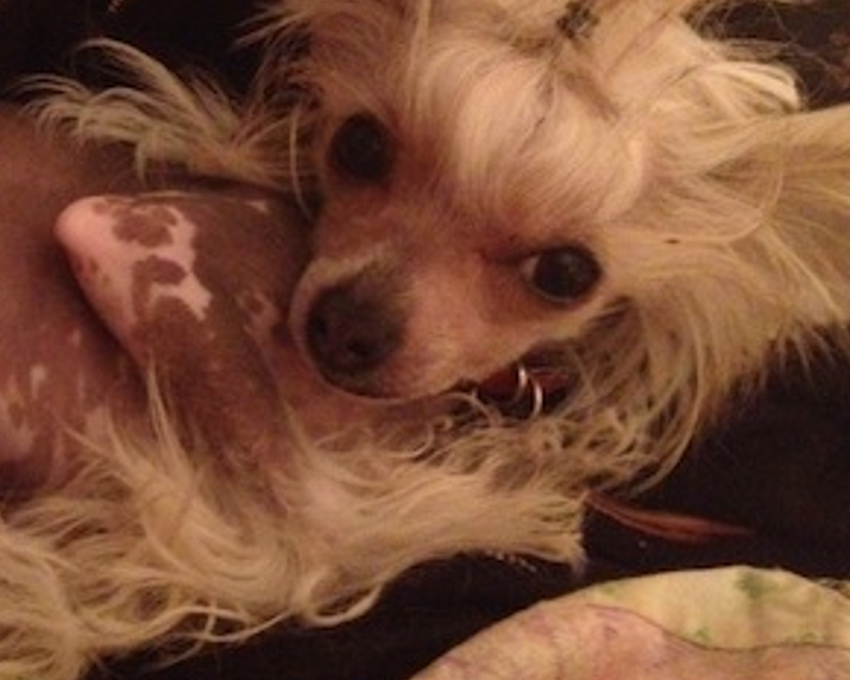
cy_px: 242
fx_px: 1484
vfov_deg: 25.7
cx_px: 223
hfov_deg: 31.4
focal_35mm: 59
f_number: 2.4
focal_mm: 4.28
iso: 800
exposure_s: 1/15
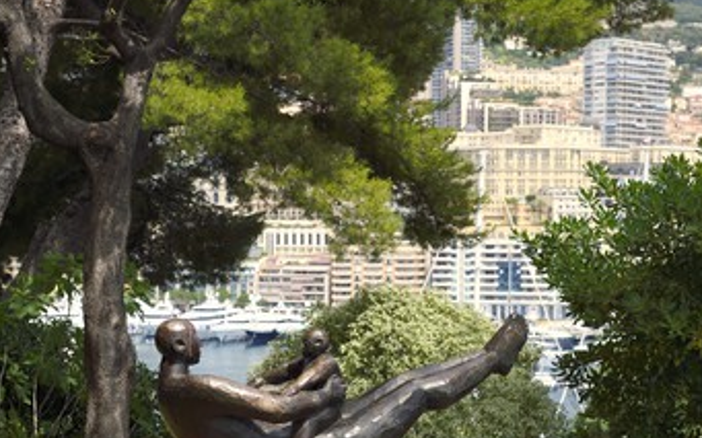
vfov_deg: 18.8
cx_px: 383
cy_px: 261
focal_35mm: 69
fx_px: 1320
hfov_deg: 29.8
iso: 200
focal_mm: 55
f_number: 8
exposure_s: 1/250
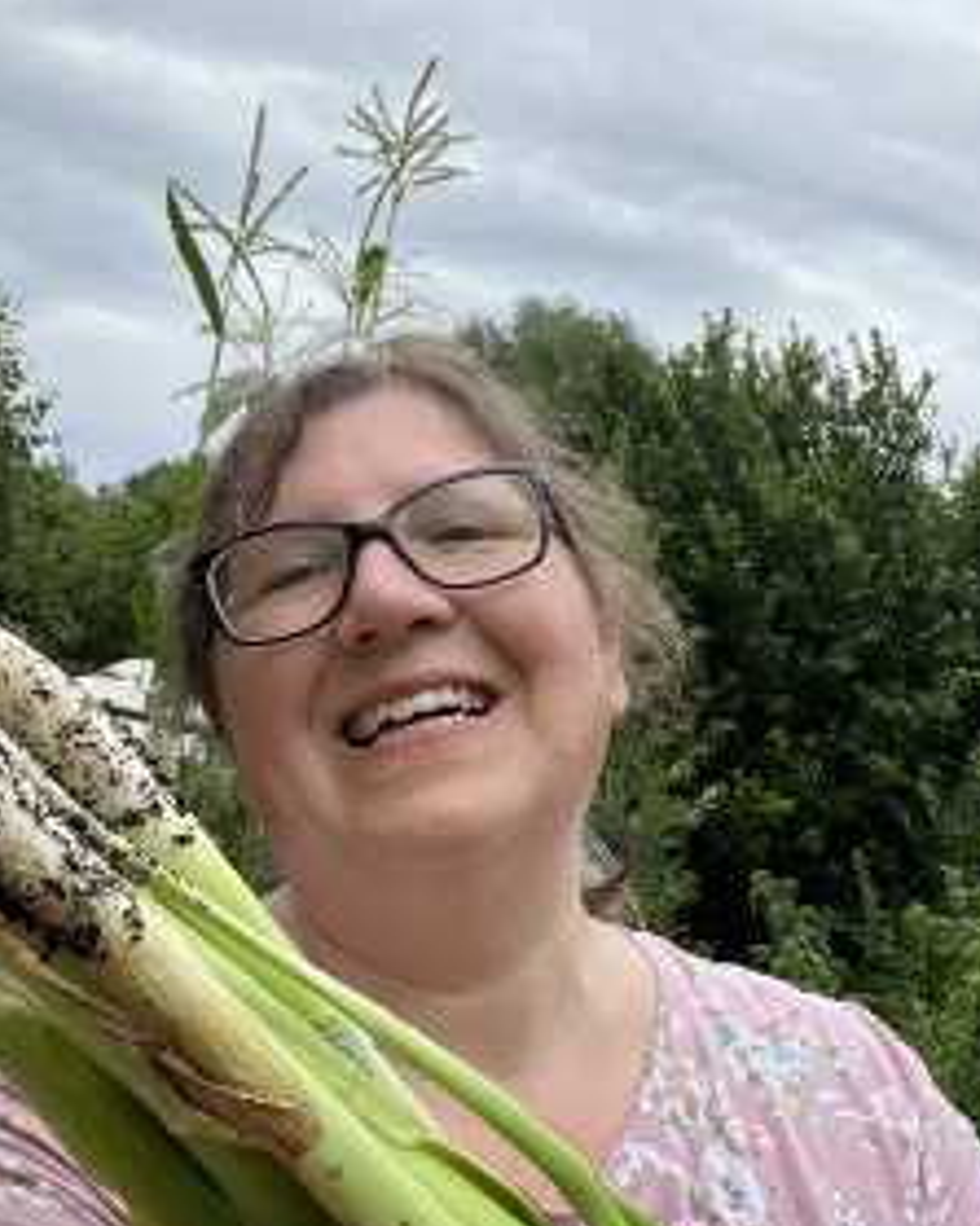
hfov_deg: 35.5
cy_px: 589
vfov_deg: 43.8
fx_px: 1524
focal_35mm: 42
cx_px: 369
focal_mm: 2.7
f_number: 2.2
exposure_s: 1/238
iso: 32
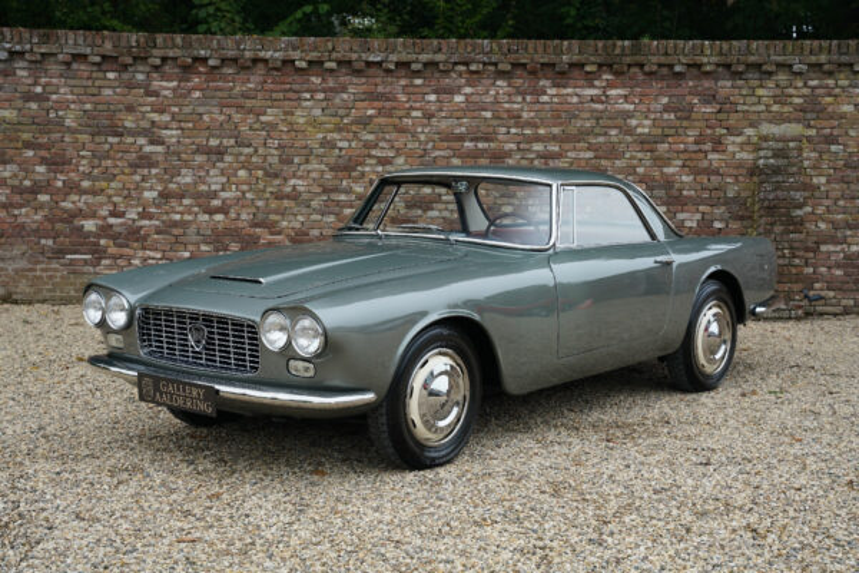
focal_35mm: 55
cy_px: 286
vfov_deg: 24.7
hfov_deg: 36.4
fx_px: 1305
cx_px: 430
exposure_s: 1/60
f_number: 6.3
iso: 200
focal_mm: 54.7
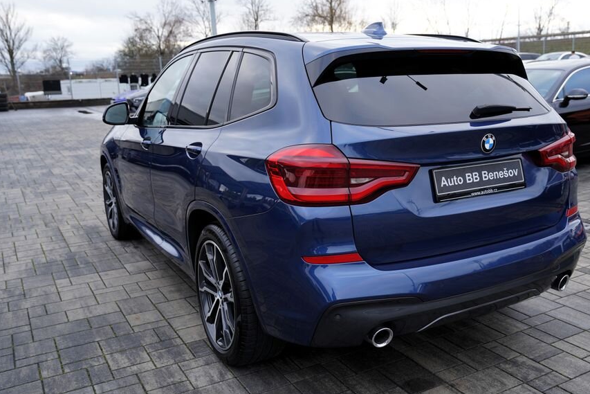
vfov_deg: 36.9
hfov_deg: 52.8
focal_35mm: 36
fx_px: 590
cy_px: 185
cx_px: 351
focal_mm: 30
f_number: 4
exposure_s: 1/60
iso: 100
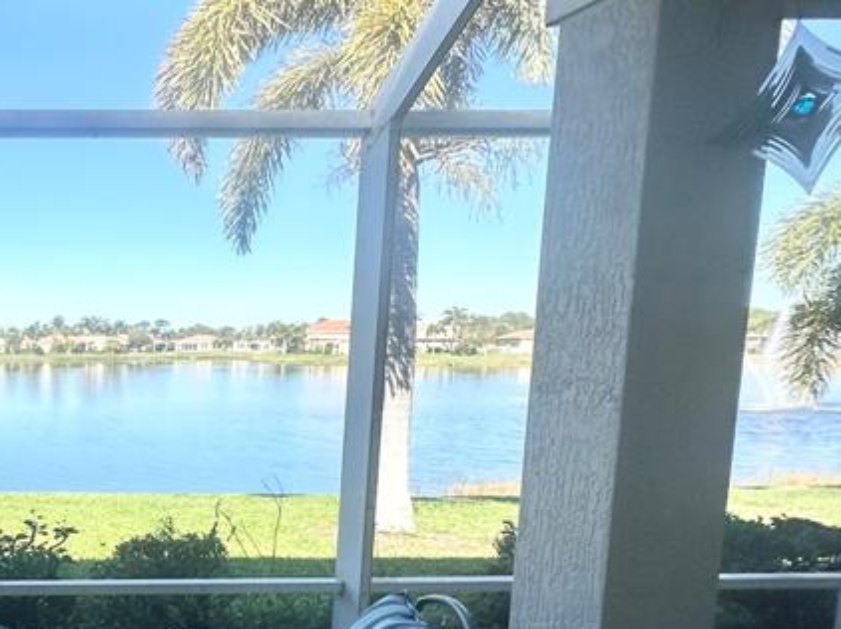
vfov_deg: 40.9
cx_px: -106
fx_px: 826
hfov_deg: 41.6
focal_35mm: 34
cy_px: 446
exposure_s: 1/774
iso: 40
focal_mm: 2.22
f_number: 2.2
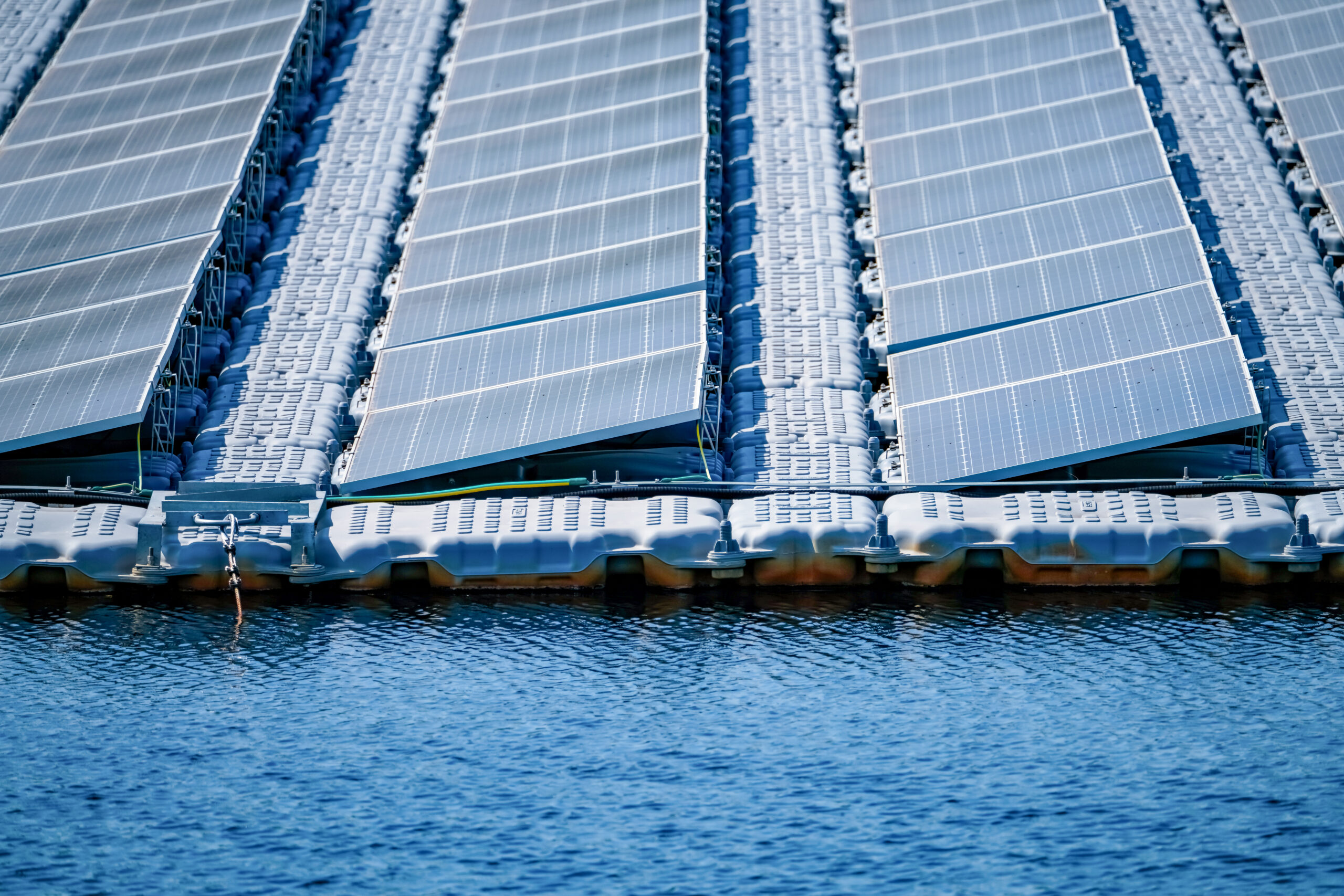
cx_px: 672
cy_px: 448
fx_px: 14933
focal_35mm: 400
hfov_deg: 5.2
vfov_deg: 3.4
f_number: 6.3
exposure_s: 1/1025
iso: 160
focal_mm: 400
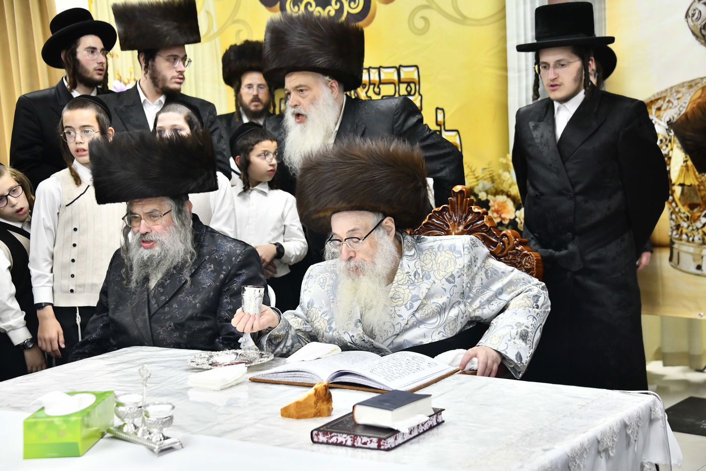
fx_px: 1333
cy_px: 236
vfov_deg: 20.0
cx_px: 353
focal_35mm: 68
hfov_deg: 29.7
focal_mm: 68
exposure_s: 1/200
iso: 1250
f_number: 5.6
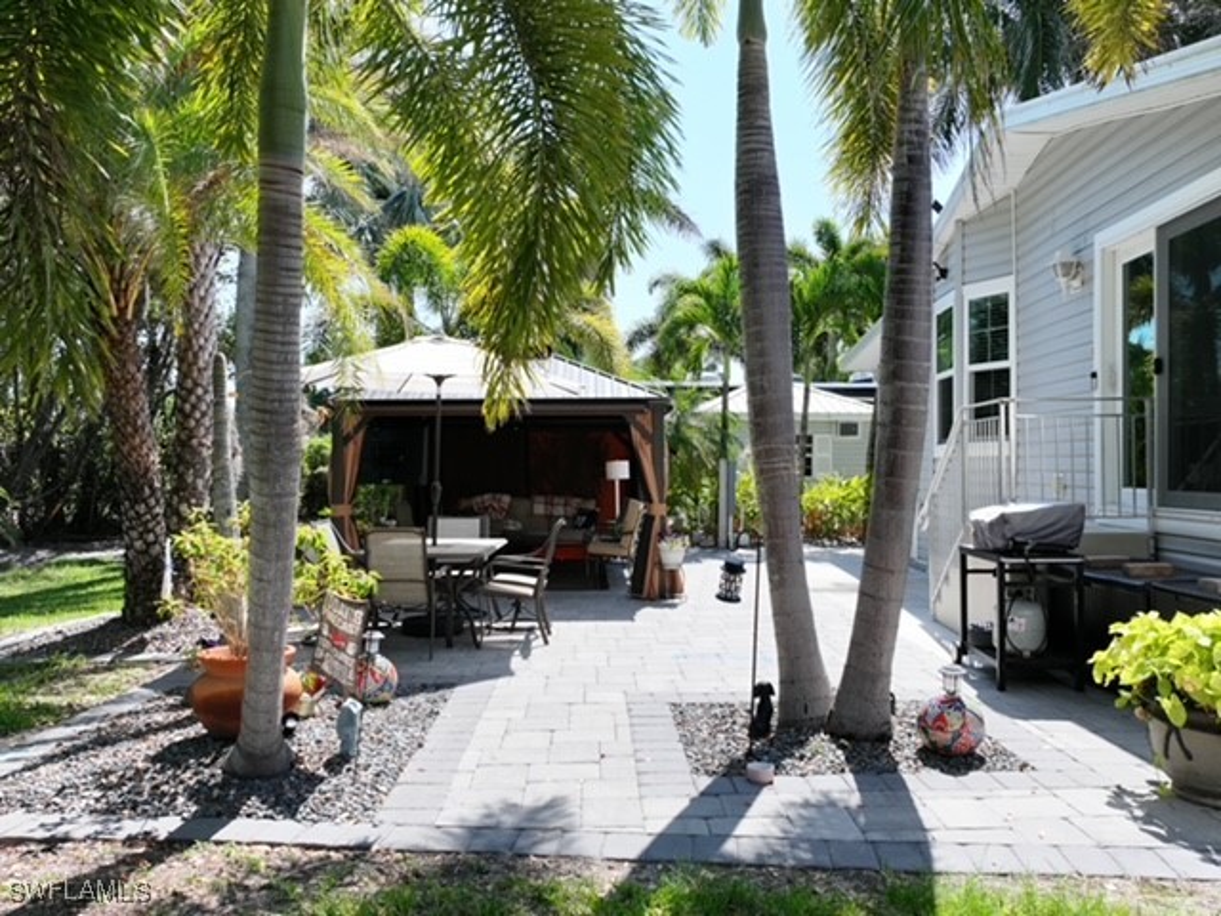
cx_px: 610
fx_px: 847
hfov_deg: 71.6
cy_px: 458
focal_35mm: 24
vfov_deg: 56.8
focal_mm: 12.29
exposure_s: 1/2000
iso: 240
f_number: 2.8
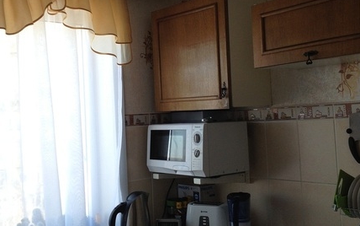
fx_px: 510
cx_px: 174
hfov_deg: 38.8
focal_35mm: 52
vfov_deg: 24.9
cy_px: 95
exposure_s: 1/120
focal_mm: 4.28
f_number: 2.4
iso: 64
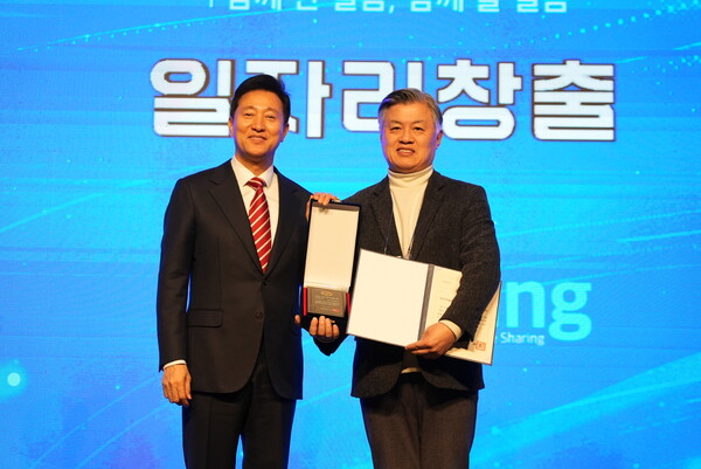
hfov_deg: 22.4
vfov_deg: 15.1
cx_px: 350
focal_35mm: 91
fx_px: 1773
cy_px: 234
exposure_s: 1/320
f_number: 4.5
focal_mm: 91
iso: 2500
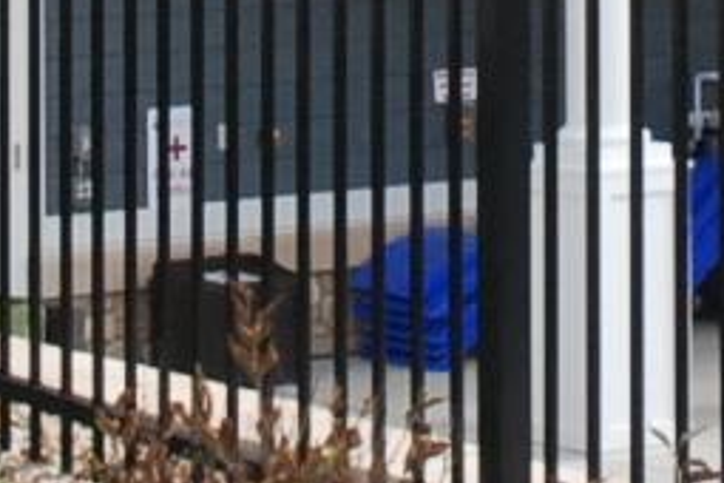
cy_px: -378
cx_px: 633
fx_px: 5047
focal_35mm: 251
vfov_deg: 5.4
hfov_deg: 8.2
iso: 800
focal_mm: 22
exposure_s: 1/500
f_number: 11
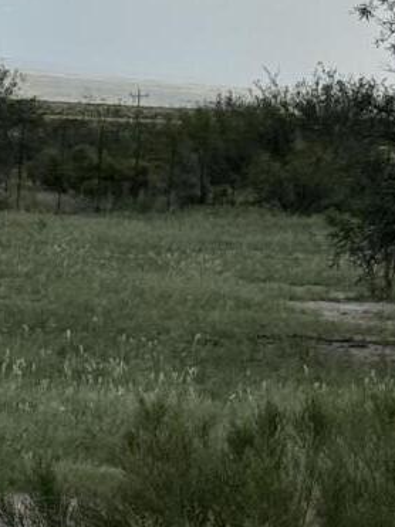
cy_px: 425
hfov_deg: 5.7
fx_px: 3943
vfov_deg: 7.6
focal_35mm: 259
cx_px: 27
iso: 64
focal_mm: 6.76
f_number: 1.78
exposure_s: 1/3226
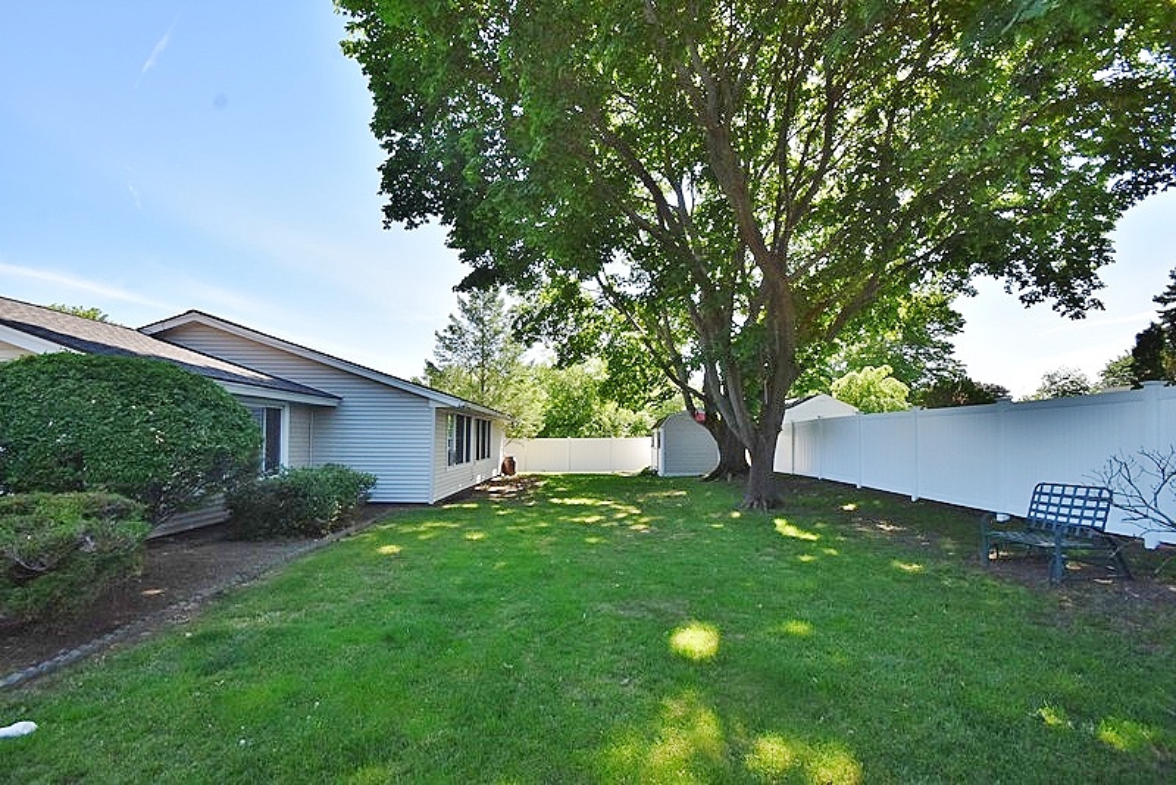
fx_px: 490
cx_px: 588
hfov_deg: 100.4
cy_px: 392
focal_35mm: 15
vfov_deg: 77.4
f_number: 8
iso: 400
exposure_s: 1/500
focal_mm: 10
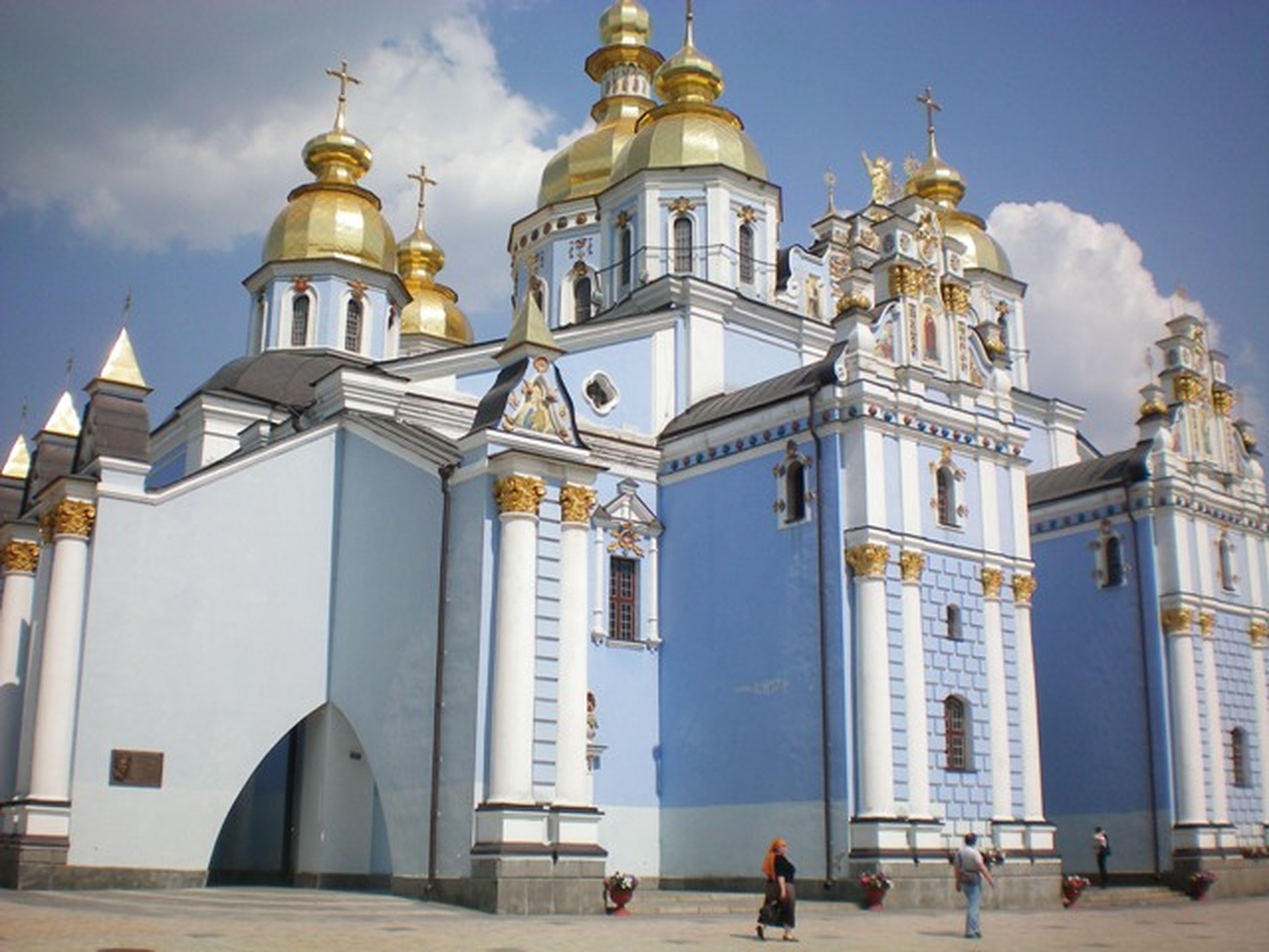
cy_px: 476
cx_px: 634
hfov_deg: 49.0
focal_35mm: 38
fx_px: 1393
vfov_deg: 37.7
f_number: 4.6
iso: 64
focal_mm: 6.3
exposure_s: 1/1000
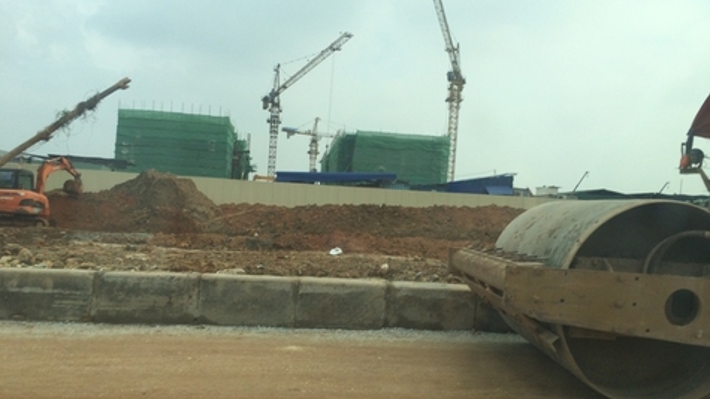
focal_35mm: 33
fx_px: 621
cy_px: 226
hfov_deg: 59.5
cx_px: 357
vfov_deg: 35.6
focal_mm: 4.12
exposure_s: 1/612
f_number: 2.2
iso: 32
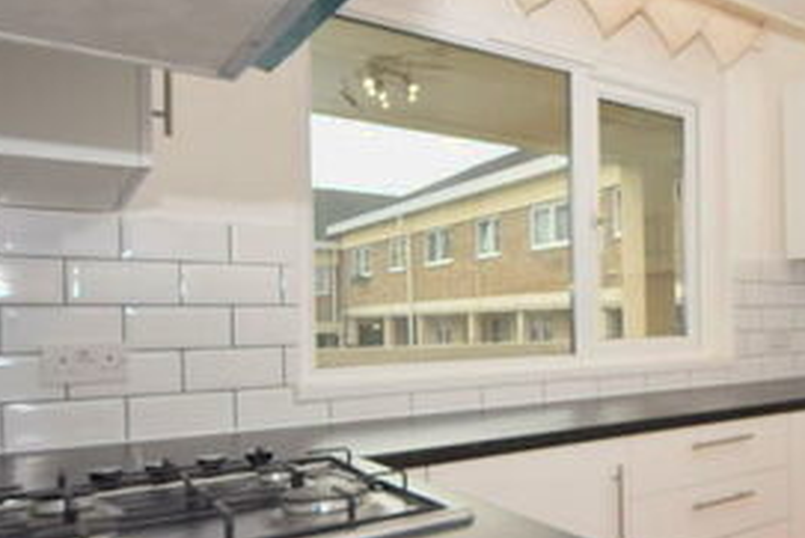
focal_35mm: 50
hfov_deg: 36.7
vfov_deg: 26.8
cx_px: 734
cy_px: 325
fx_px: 1125
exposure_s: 1/125
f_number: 5.6
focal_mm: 13
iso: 100
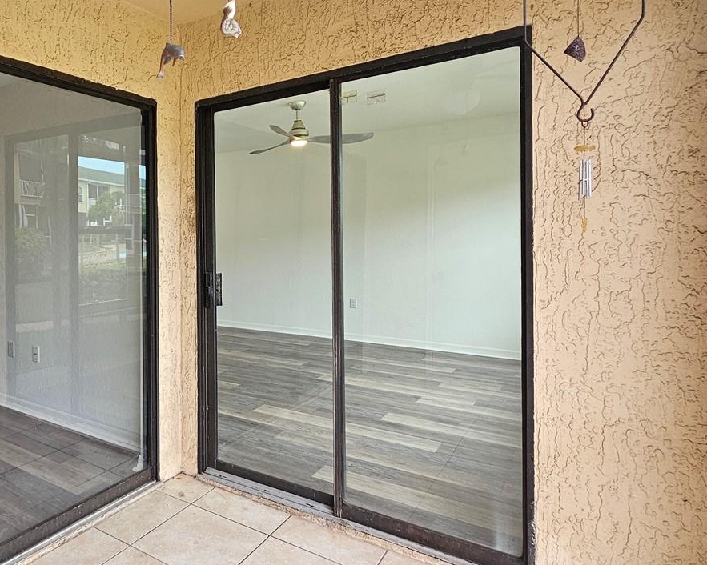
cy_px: 238
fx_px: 481
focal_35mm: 23
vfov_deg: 60.5
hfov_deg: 67.5
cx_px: 169
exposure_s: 1/120
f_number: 2.2
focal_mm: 2.2
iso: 100
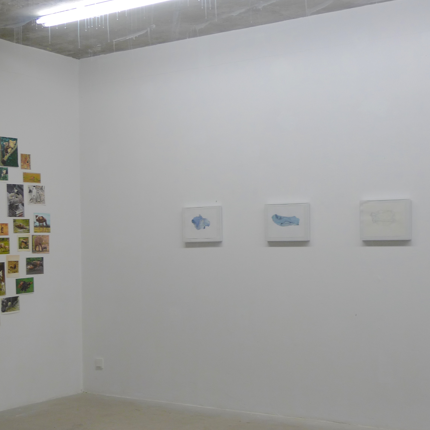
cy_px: 242
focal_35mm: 58
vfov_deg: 29.5
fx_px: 815
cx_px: 153
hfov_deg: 29.4
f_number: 2.5
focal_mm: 8.8
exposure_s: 1/60
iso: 100
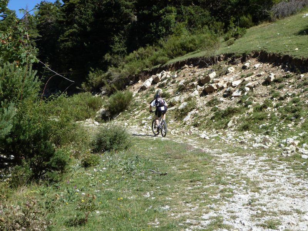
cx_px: 154
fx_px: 489
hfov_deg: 34.9
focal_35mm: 55
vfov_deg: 26.6
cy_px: 116
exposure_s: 1/500
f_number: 4.5
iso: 80
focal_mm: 9.1
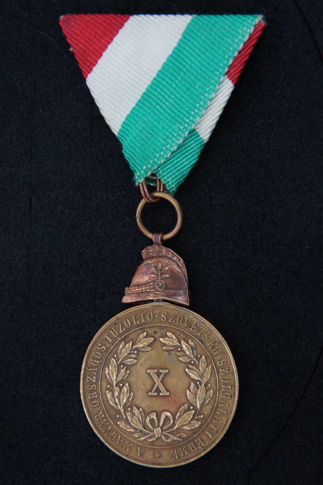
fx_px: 2120
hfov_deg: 8.7
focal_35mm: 158
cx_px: 162
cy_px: 242
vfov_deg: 13.0
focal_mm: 105
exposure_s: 1/13
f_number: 5.6
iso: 1600
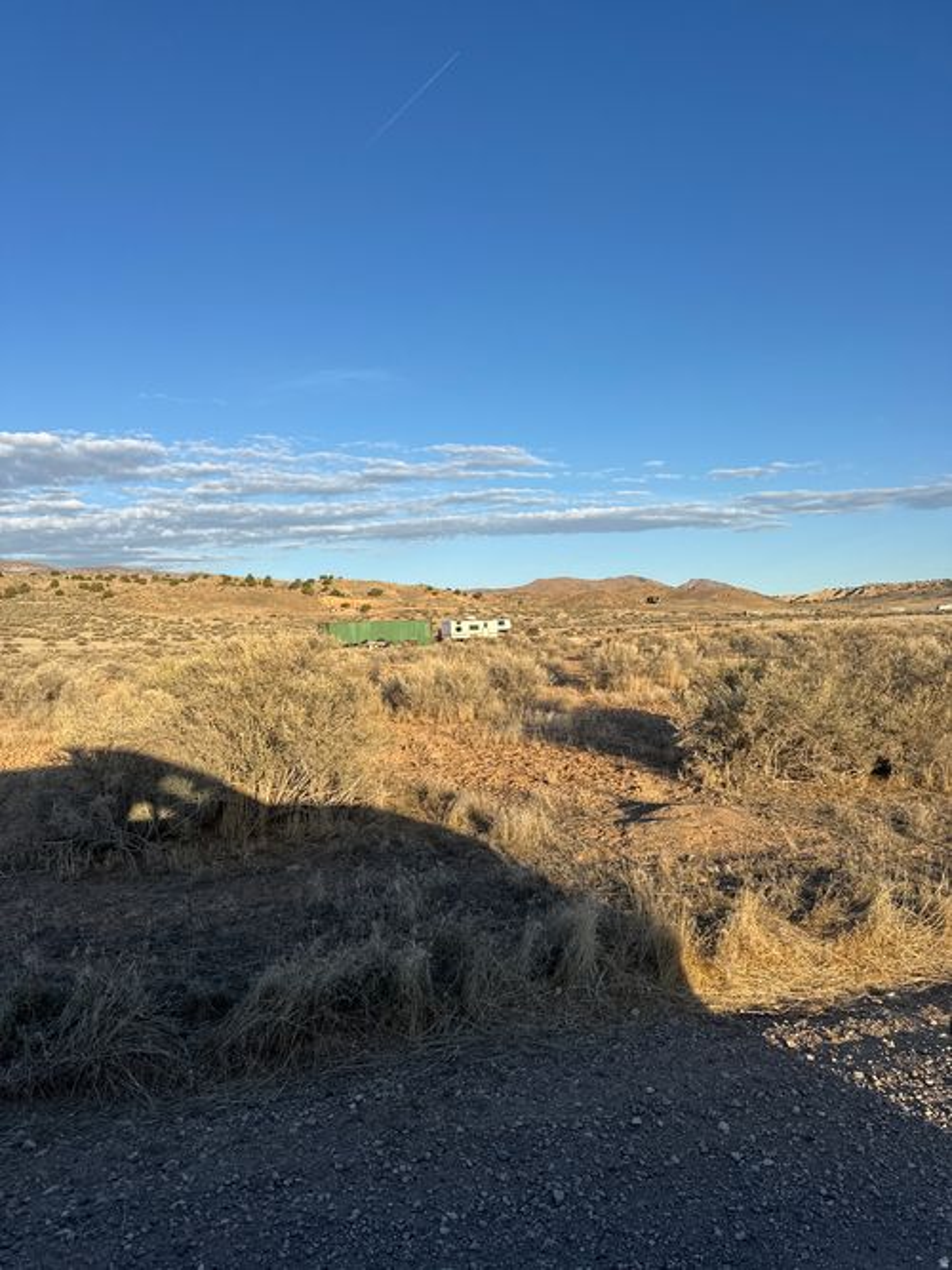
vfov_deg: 71.6
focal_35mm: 24
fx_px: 880
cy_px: 635
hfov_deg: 56.8
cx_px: 476
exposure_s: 1/3096
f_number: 1.78
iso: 80
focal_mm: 6.76
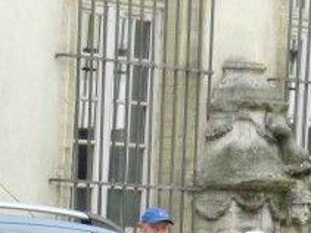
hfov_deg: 7.5
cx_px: -360
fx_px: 2254
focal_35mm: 251
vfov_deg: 5.8
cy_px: 379
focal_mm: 9.4
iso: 160
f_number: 4.4
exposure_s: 1/125
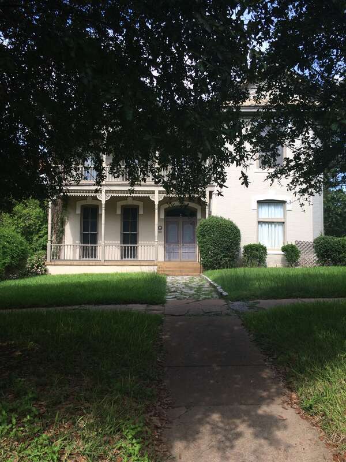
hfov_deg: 48.2
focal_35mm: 29
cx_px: 173
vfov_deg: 61.7
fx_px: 386
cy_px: 231
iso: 32
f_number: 2.2
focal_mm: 4.15
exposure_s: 1/912
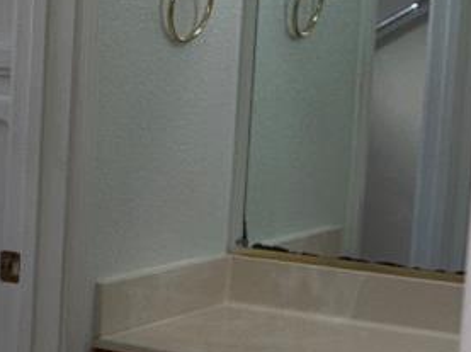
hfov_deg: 12.3
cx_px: -476
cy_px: 200
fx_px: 1916
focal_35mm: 141
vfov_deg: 10.5
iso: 32
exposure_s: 1/135
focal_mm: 5.96
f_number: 1.6
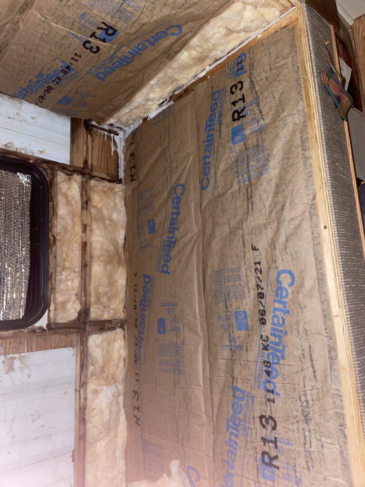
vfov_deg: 67.3
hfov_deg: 53.1
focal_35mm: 26
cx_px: 182
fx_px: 366
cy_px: 244
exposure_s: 1/7
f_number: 1.6
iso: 40
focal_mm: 4.2
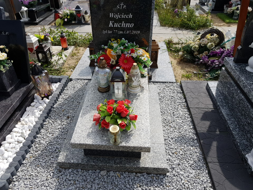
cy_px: 95
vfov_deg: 53.1
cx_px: 126
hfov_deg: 67.3
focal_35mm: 26
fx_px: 190
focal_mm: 4.2
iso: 50
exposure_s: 1/2500
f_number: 1.7
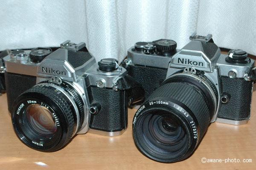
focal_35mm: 69
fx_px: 490
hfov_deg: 29.3
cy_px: 85
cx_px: 128
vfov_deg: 19.7
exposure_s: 1/60
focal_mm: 46
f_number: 11
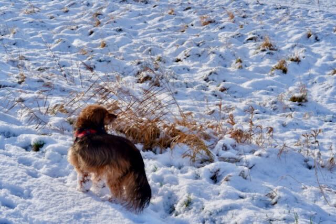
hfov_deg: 37.5
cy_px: 112
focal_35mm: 53
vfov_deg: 25.5
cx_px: 168
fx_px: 495
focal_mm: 35
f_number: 11
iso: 200
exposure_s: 1/420
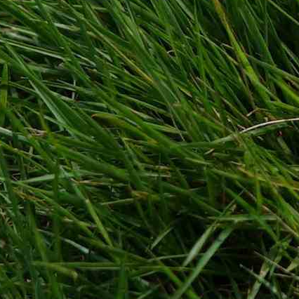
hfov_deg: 4.0
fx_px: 4134
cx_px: 995
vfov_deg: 4.1
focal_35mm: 423
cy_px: -251
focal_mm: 50
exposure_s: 1/800
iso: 64
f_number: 4
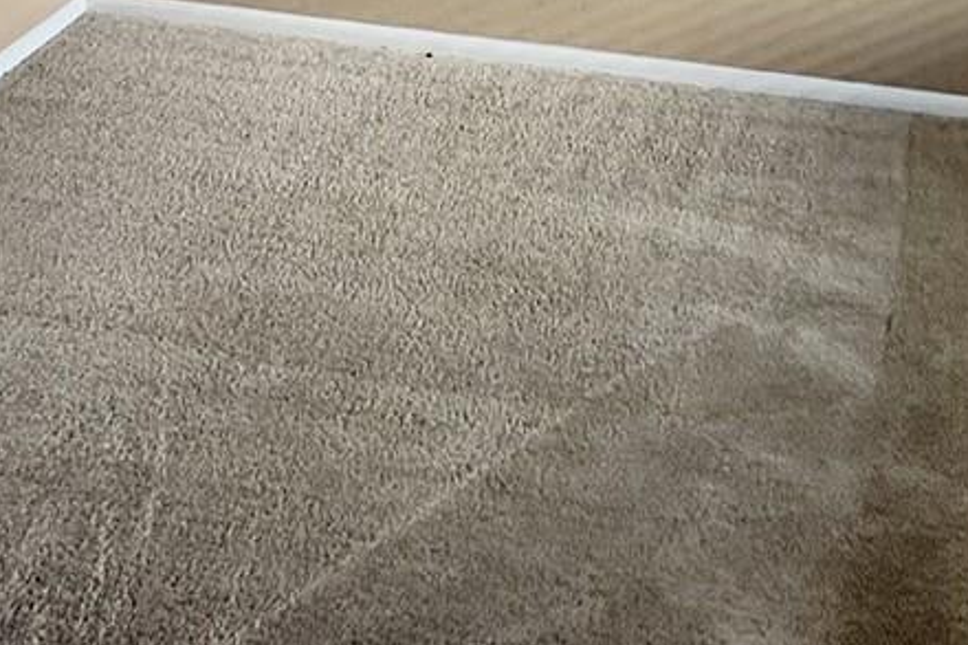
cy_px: -464
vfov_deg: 19.8
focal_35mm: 53
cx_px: 750
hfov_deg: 36.5
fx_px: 1425
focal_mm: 2.22
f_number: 2.2
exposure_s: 1/60
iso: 400
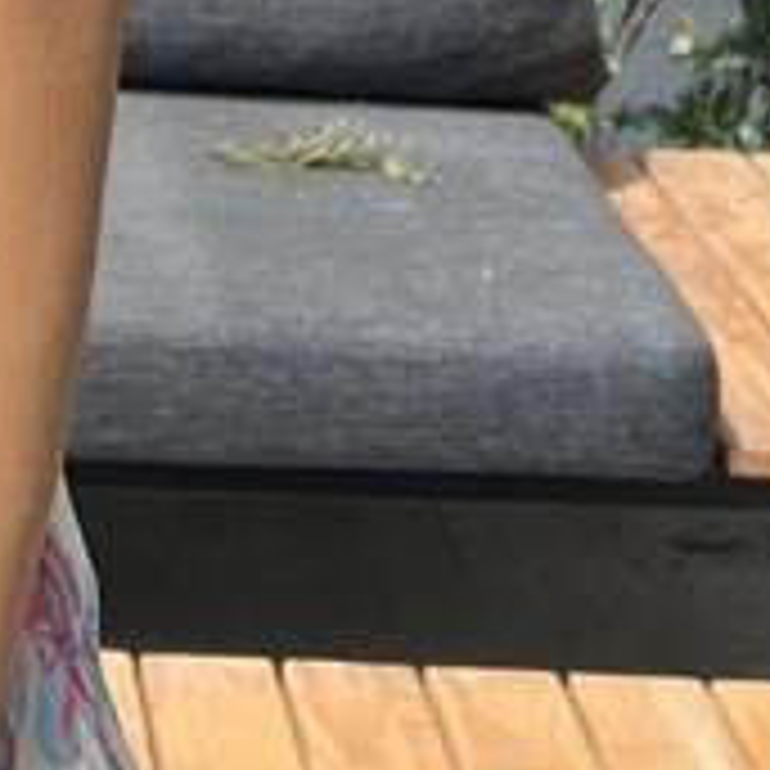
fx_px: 4329
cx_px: -459
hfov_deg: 9.8
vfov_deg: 9.3
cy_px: -919
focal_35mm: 172
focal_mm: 5.7
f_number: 1.5
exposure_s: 1/1280
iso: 50
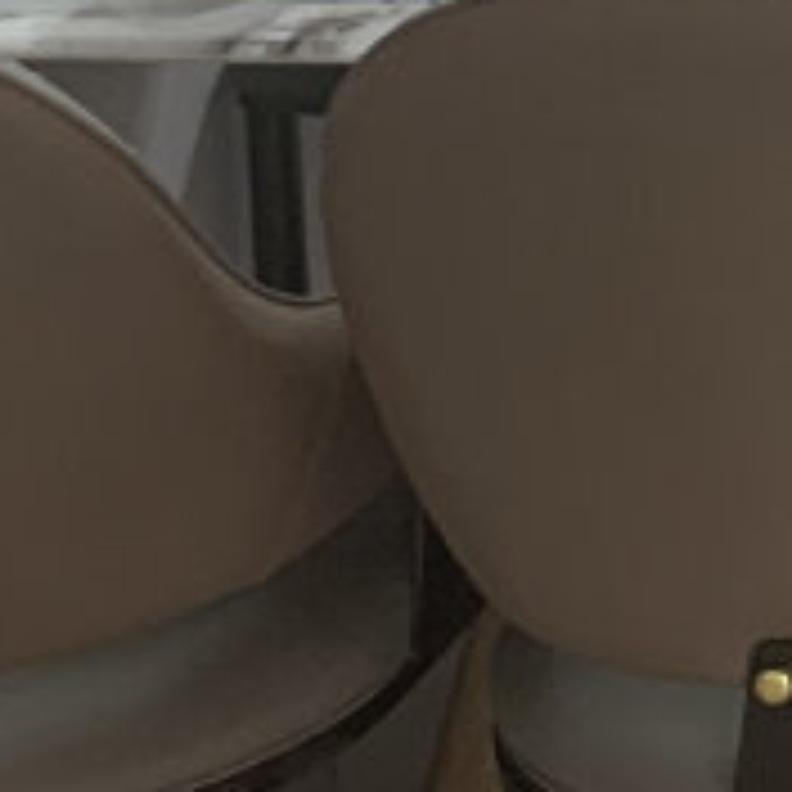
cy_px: -1030
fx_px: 4064
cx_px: 2102
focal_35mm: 157
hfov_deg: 9.5
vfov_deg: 9.9
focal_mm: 4.2
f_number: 1.8
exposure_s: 1/100
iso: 50
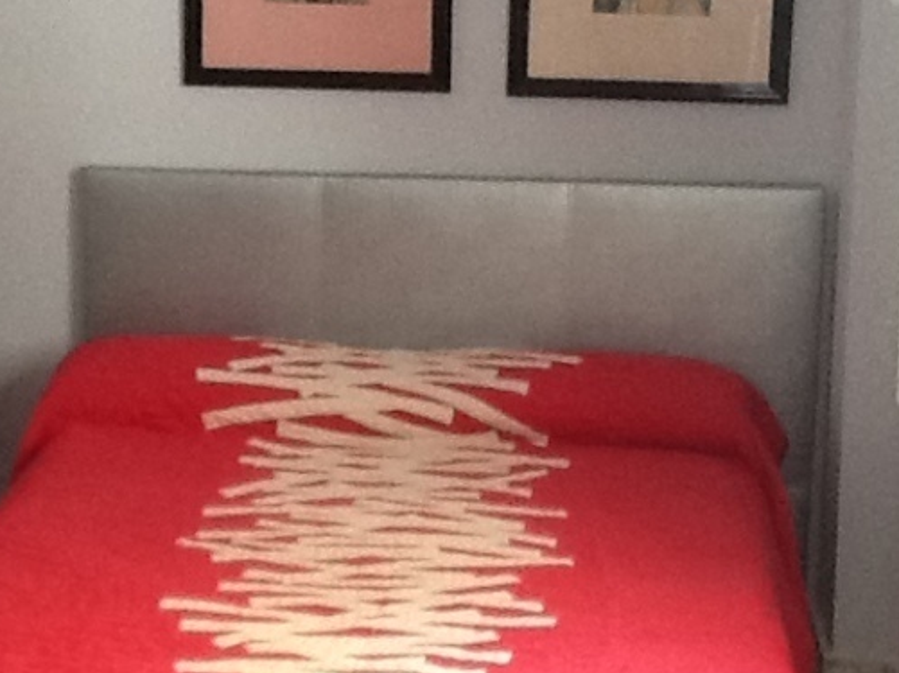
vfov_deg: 16.4
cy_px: 273
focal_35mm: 90
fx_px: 2336
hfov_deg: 21.5
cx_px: 188
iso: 125
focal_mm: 2.03
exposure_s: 1/30
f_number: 2.4
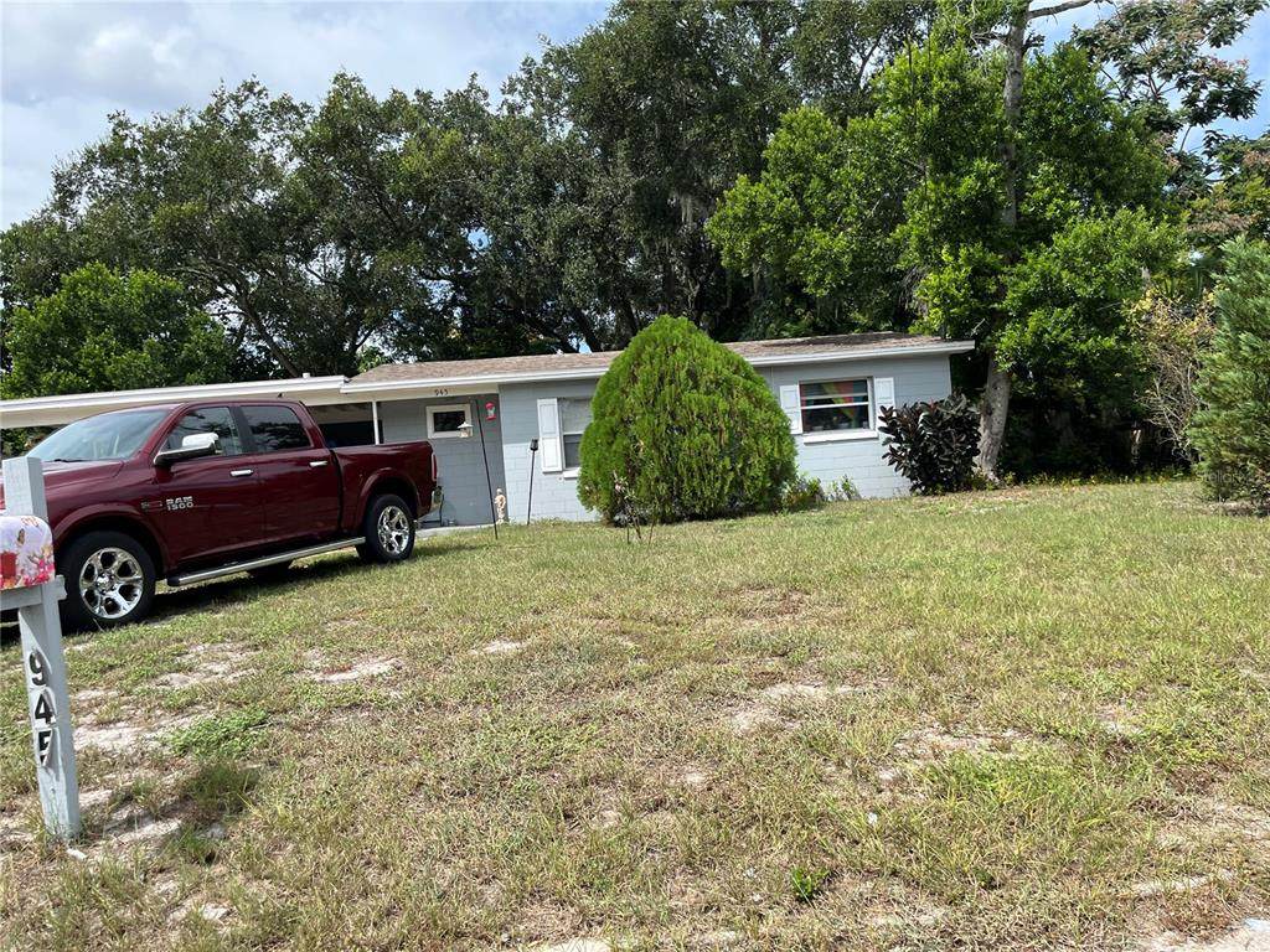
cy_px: 476
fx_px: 954
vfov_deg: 53.1
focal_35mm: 26
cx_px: 635
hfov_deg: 67.3
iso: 50
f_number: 1.6
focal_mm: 5.1
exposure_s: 1/2222
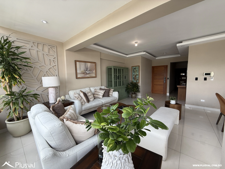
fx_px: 91
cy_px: 84
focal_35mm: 14
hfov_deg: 102.1
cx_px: 112
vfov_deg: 85.7
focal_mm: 2.22
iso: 50
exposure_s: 1/133
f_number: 2.2
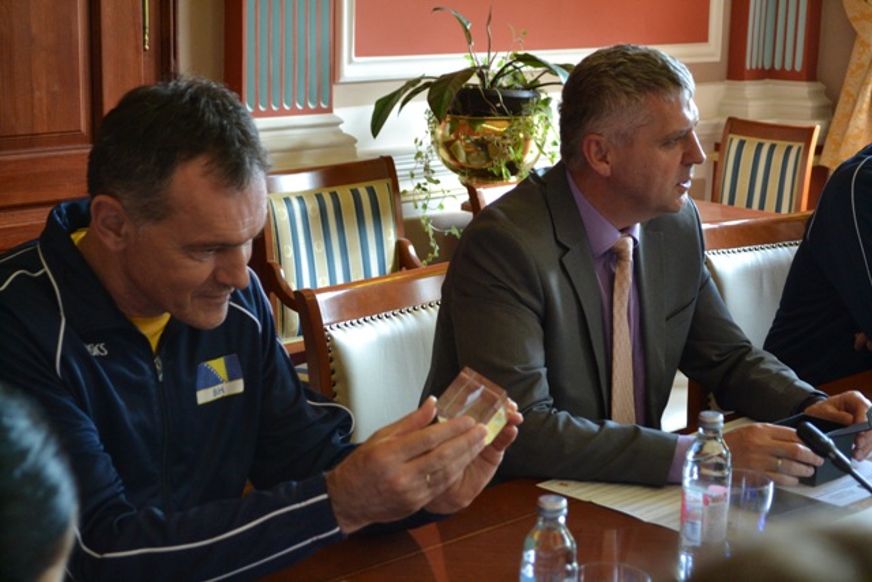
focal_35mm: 66
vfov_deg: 20.6
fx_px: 1599
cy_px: 291
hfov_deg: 30.5
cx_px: 436
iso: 2000
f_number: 5.3
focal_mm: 44
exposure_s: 1/60
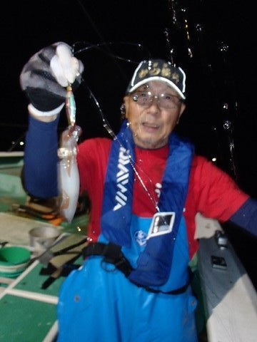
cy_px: 171
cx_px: 128
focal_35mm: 28
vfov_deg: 63.4
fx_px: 277
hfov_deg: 49.7
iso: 400
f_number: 3.9
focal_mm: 5
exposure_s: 1/30
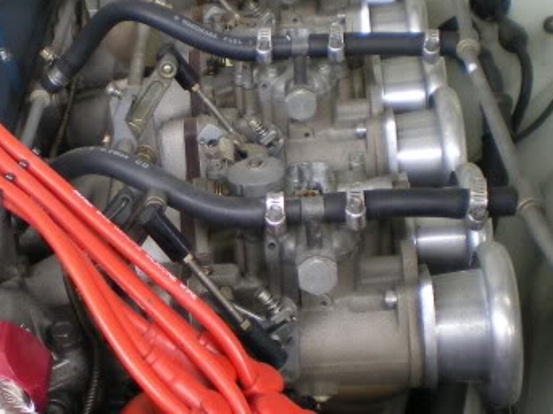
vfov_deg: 17.6
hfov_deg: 23.0
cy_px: 188
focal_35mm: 84
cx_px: 108
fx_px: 1341
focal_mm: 6.3
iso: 200
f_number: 3.1
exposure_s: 1/50
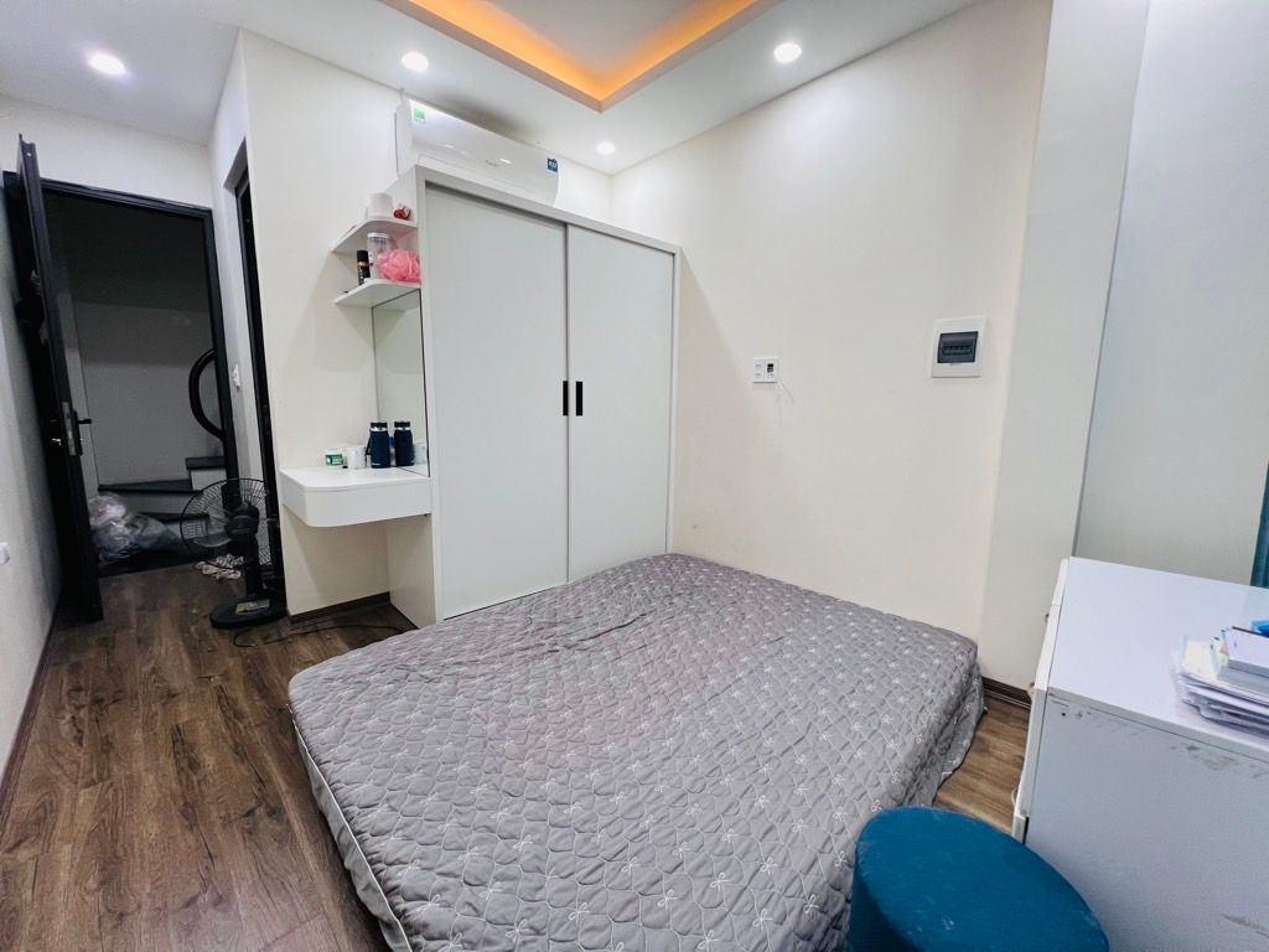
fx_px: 477
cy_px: 476
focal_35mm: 13
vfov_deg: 89.9
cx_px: 634
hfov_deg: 106.2
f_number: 1.8
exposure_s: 1/100
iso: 125
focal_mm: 1.57
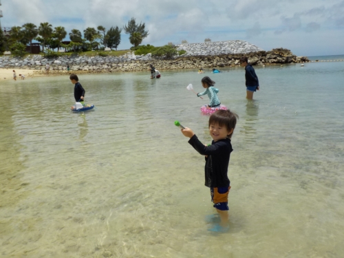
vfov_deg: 46.8
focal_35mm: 30
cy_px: 129
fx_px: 298
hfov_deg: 60.0
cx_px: 172
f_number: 6.6
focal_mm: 4.1
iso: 125
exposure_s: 1/800
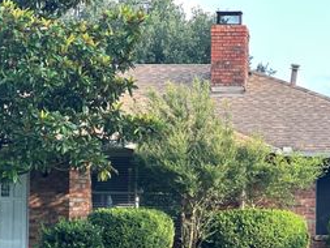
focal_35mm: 152
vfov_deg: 9.7
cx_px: 141
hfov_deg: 13.0
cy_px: 238
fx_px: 1450
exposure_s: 1/121
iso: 64
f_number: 2.8
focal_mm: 9
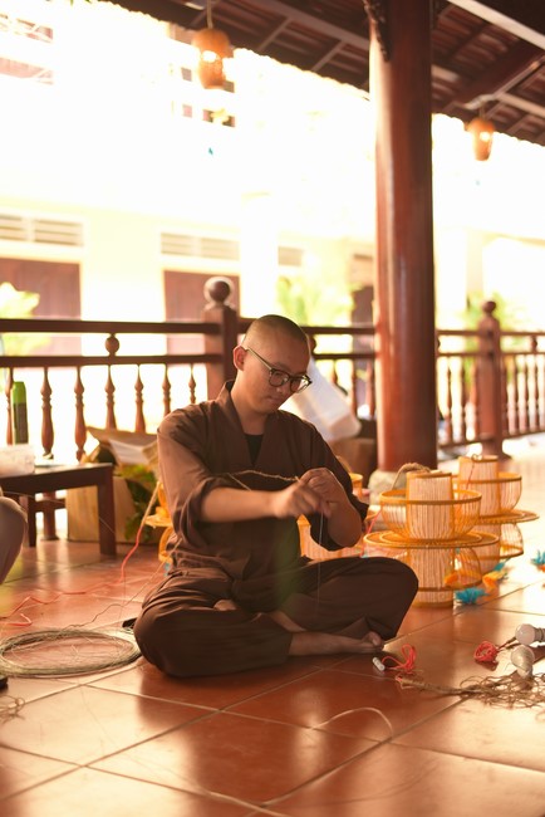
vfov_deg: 39.6
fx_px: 1134
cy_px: 408
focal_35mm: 50
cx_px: 272
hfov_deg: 27.0
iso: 100
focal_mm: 50
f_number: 2
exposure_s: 1/100
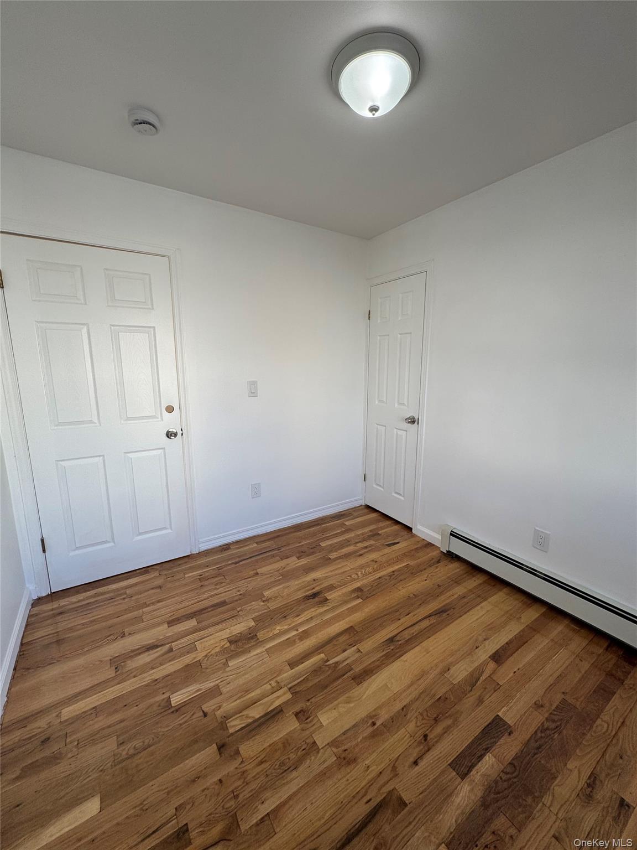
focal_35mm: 14
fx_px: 344
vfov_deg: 102.1
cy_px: 425
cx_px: 318
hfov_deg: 85.7
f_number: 2.2
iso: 40
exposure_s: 1/109
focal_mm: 2.22
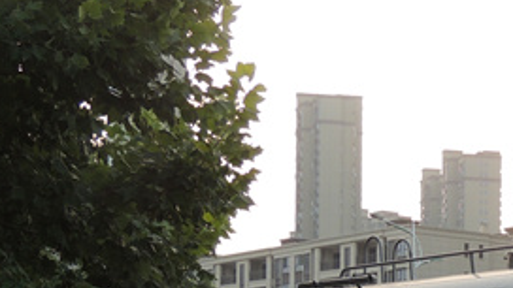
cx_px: 636
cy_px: 361
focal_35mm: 96
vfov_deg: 12.3
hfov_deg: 20.6
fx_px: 1306
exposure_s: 1/125
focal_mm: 5.3
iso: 100
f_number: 3.1
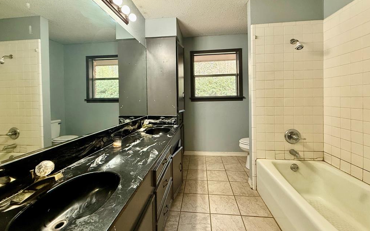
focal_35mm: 15
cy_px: 100
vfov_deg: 74.4
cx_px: 186
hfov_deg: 101.5
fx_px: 151
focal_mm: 2.22
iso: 250
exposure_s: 1/60
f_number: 2.2
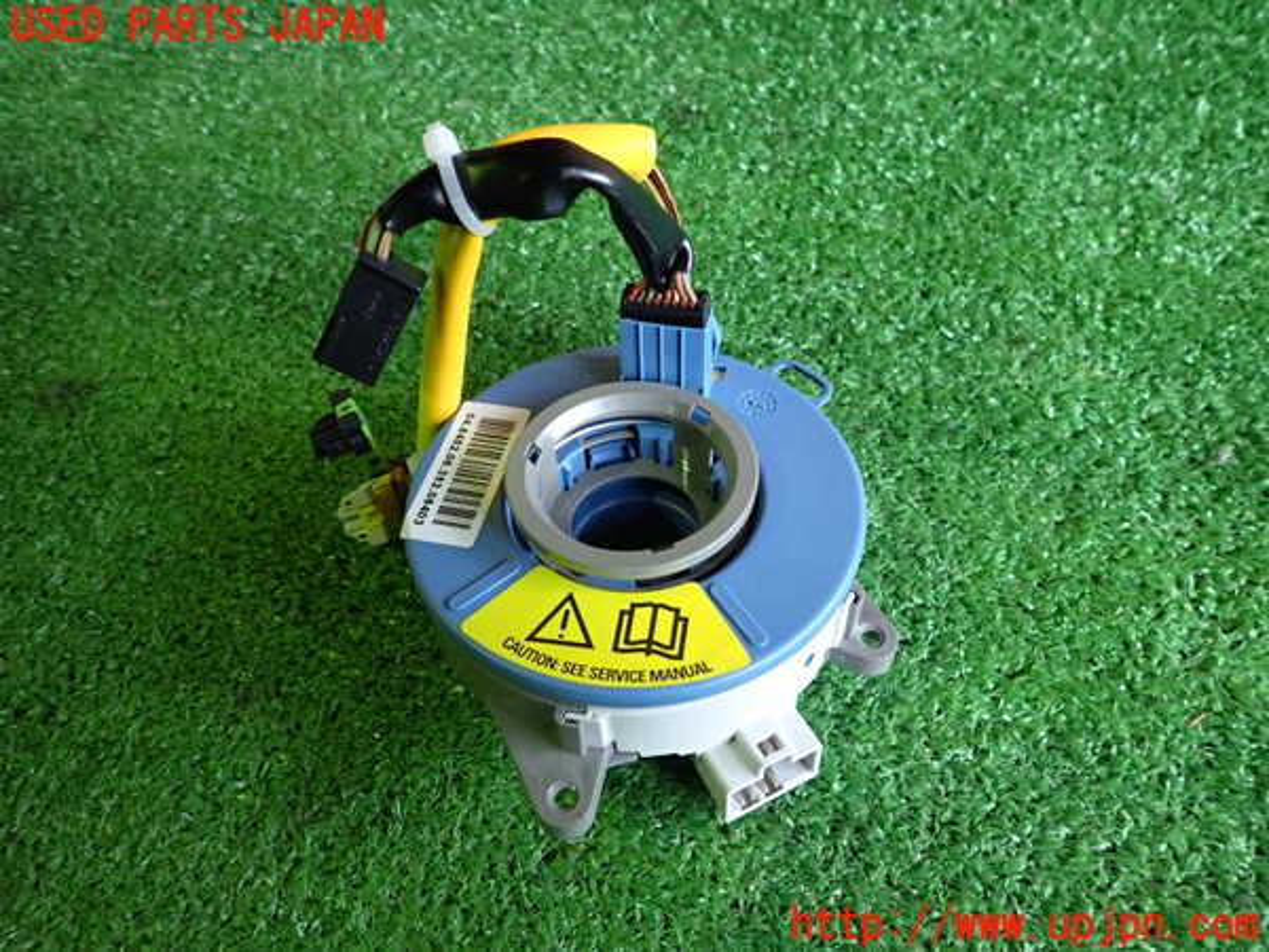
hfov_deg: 69.4
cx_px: 634
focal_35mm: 25
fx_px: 916
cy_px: 476
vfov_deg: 54.9
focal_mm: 4.5
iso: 500
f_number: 2
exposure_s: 1/30
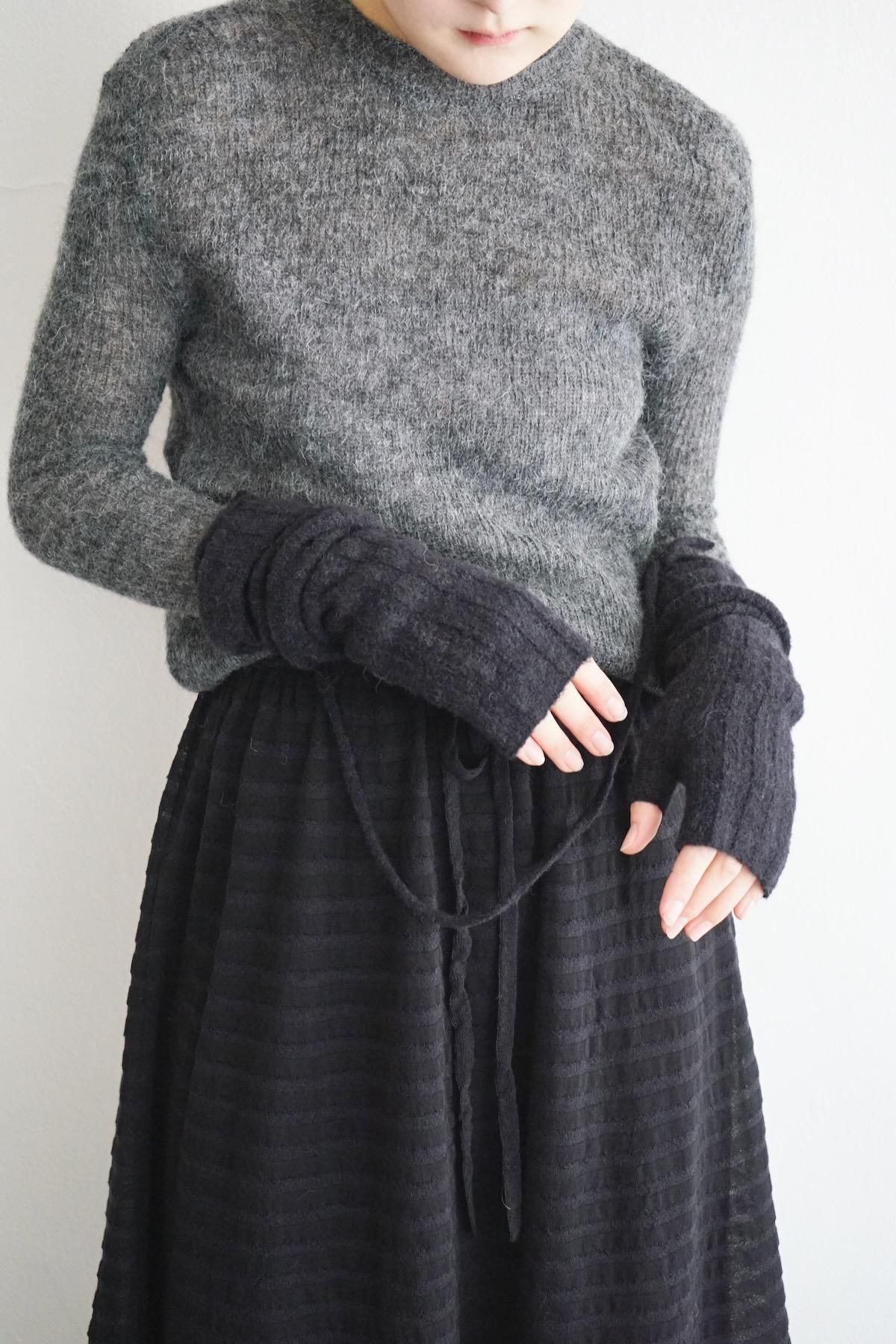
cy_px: 672
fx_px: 2613
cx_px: 448
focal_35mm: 70
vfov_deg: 28.8
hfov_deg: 19.5
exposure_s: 1/160
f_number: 5.6
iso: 4000
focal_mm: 70
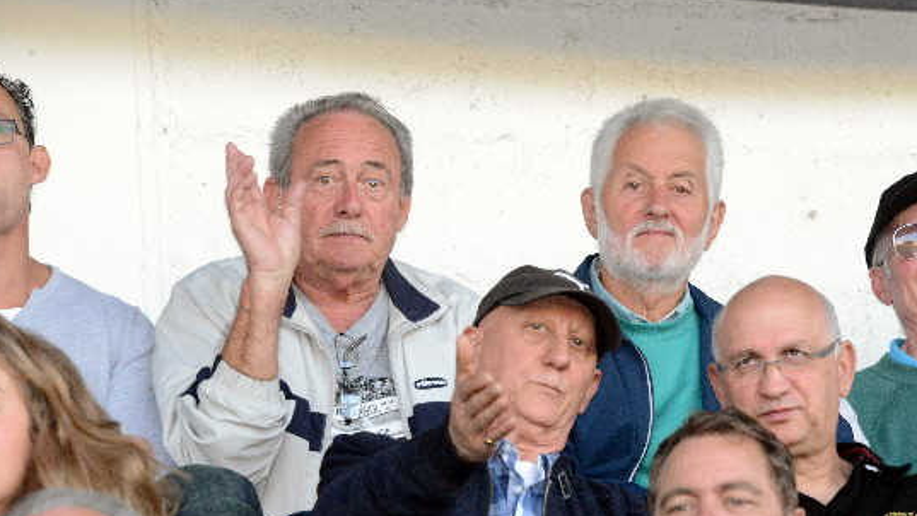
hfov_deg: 5.3
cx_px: 562
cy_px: 363
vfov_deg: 3.0
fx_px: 9969
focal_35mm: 410
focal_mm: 300
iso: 6400
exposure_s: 1/250
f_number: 11
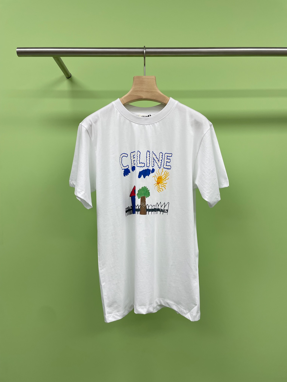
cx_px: 144
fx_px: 287
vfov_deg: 67.3
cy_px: 191
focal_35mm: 26
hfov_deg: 53.1
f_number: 1.6
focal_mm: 4.2
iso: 32
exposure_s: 1/100
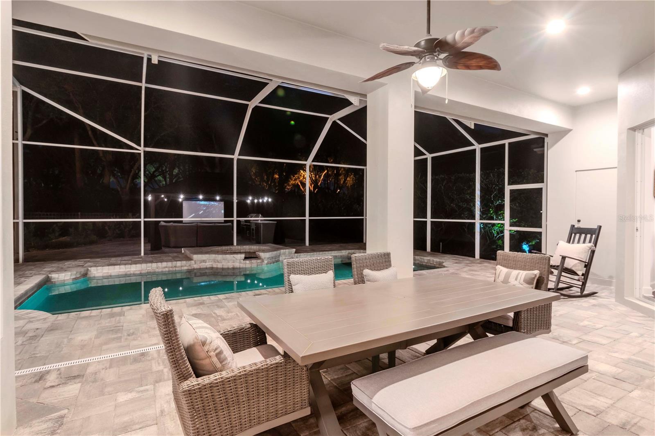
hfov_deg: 95.0
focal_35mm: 16
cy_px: 218
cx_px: 328
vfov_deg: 72.0
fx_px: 300
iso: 200
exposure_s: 5
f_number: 11
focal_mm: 11
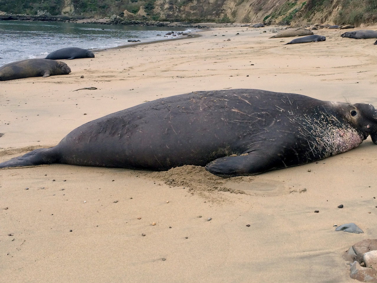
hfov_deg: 42.0
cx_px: 210
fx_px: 490
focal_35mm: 45
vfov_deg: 32.2
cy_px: 133
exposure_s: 1/366
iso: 32
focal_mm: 4.15
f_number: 2.2
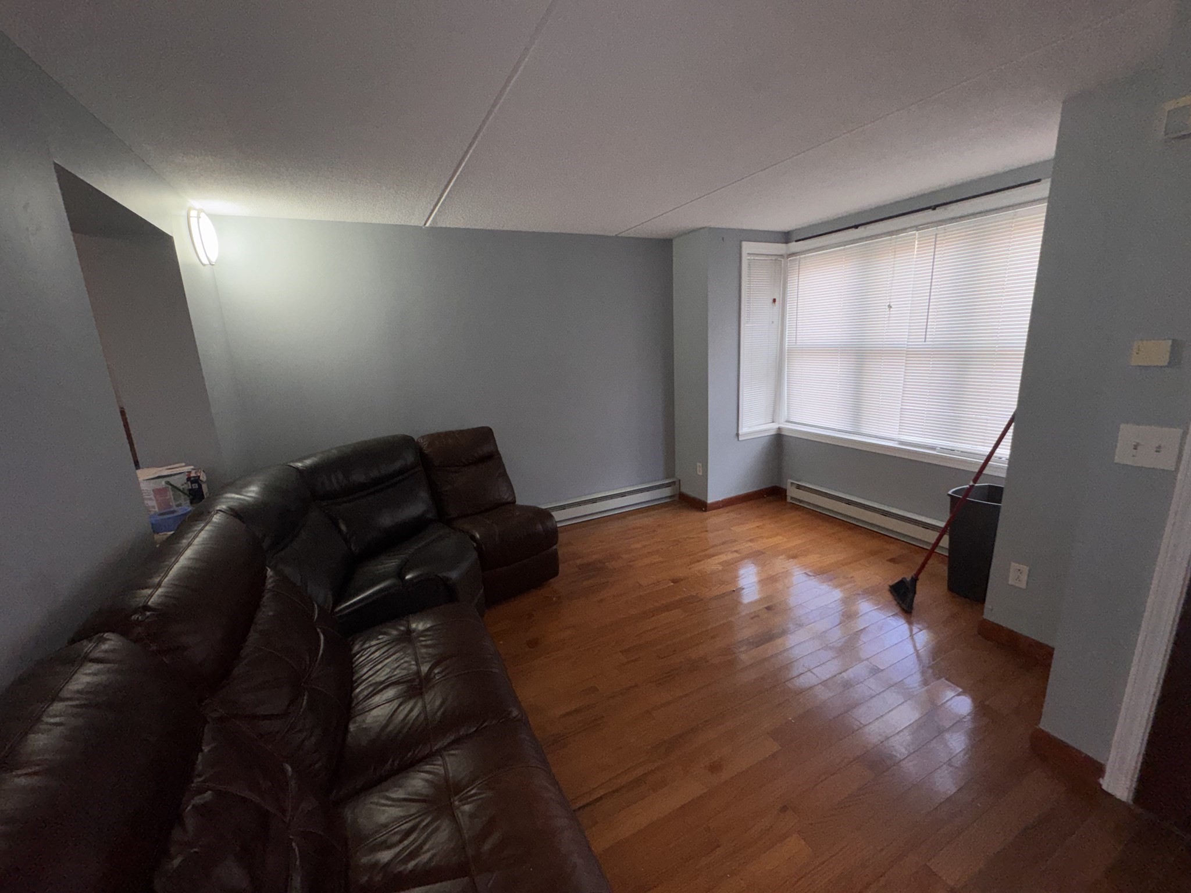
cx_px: 596
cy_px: 446
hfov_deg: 102.1
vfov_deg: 85.7
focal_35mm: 14
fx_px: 482
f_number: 2.2
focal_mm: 2.22
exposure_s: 1/89
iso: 80
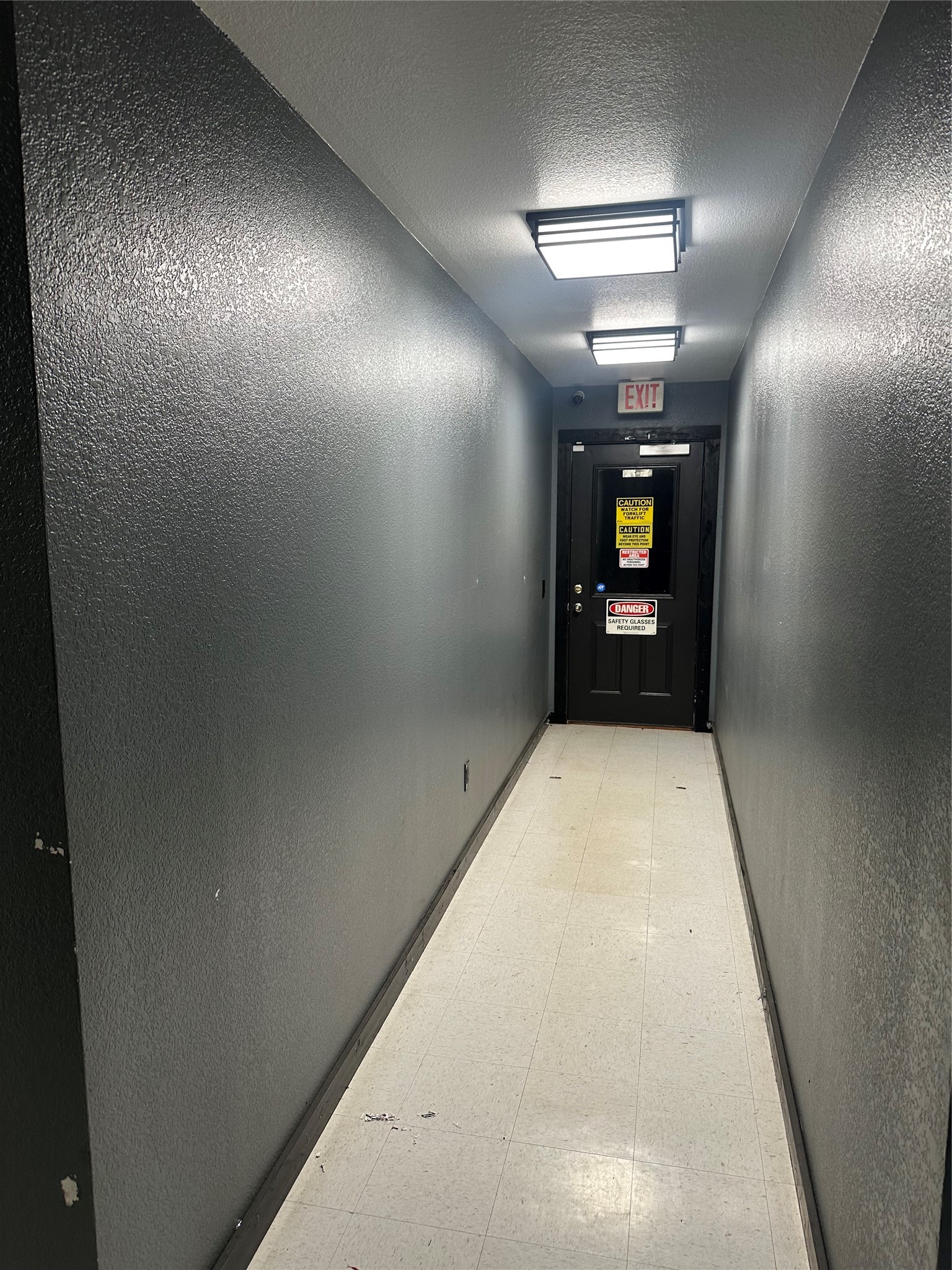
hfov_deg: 56.8
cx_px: 476
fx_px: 880
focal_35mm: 24
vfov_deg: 71.6
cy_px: 635
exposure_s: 1/60
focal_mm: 6.86
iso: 125
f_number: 1.78
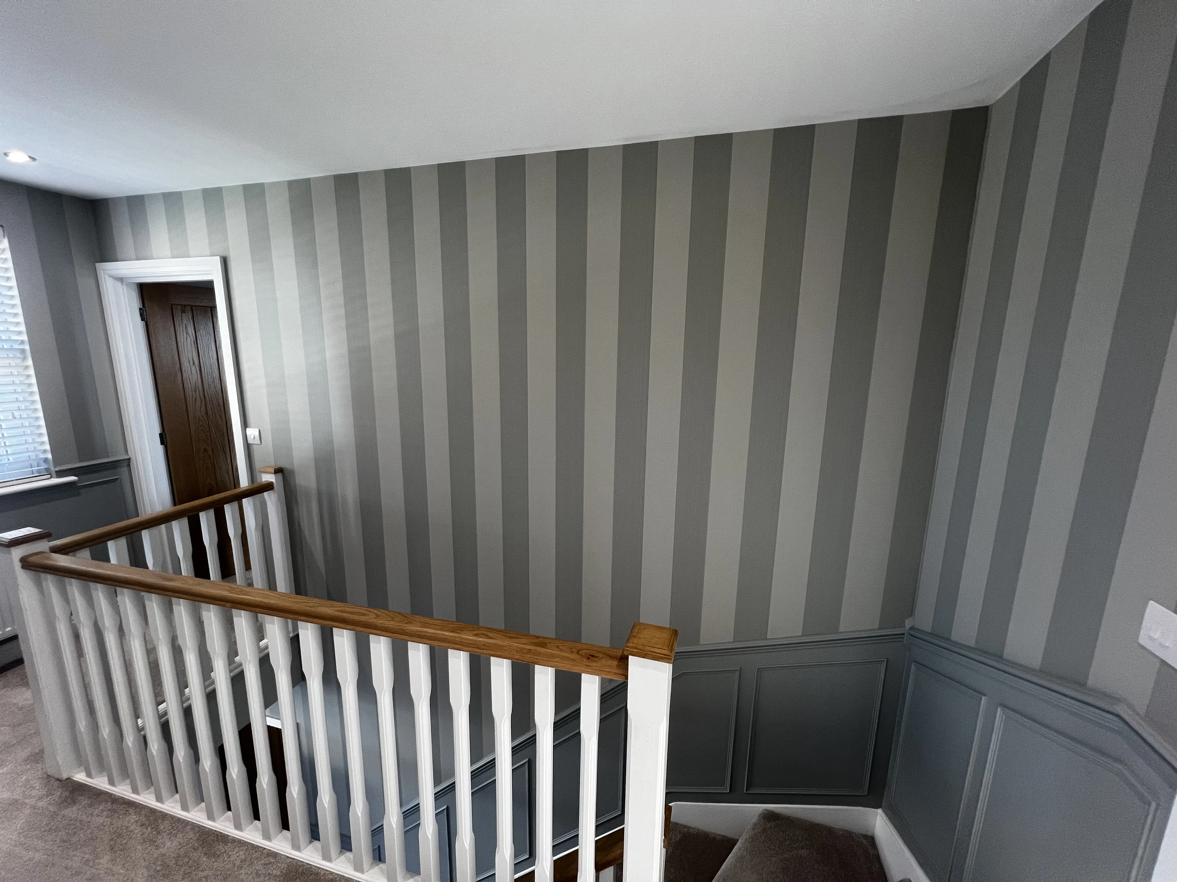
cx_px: 588
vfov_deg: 89.9
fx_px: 442
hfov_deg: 106.2
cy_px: 441
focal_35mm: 13
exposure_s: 1/100
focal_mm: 1.57
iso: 160
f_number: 1.8
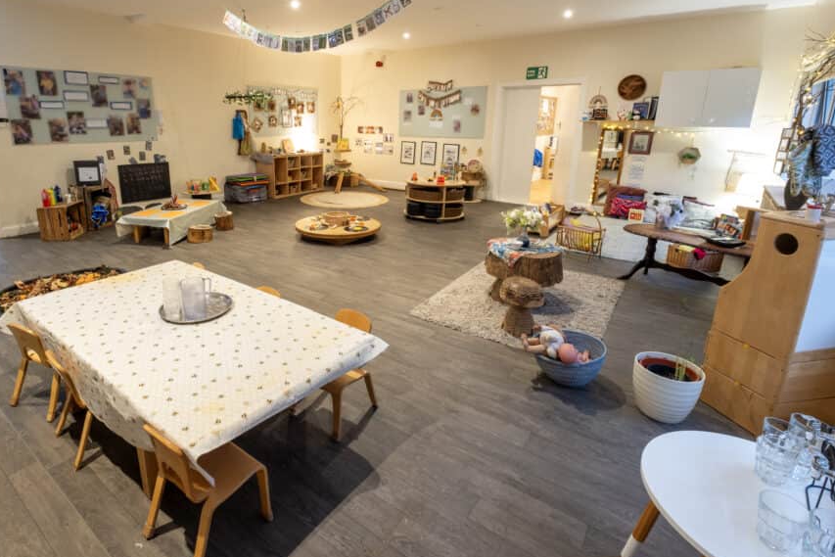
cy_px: 232
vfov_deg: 67.0
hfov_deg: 89.3
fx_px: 418
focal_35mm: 18
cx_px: 350
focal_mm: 10
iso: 640
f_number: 9
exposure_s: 1.3
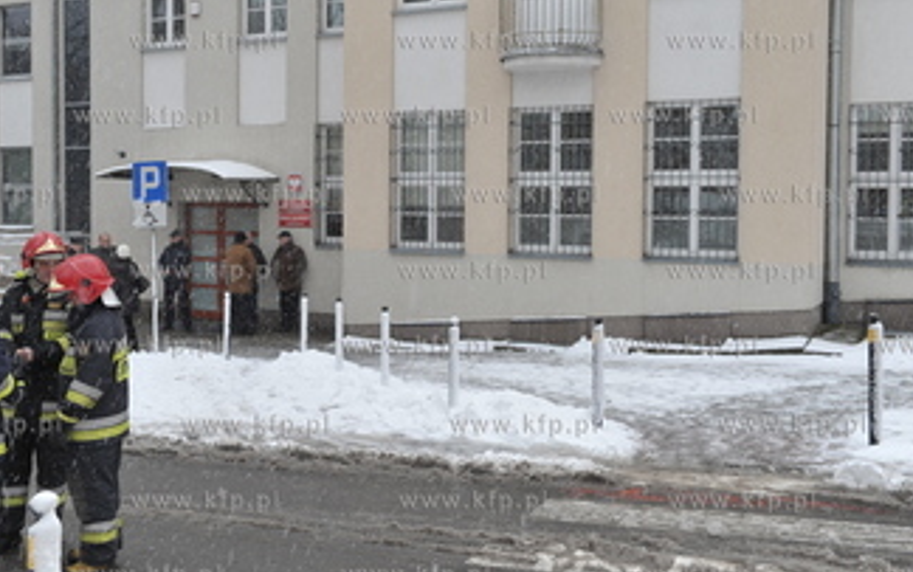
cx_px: 355
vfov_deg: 29.2
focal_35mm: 44
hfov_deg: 44.9
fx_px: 1096
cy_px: 231
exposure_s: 1/125
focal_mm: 35
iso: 500
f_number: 5.6
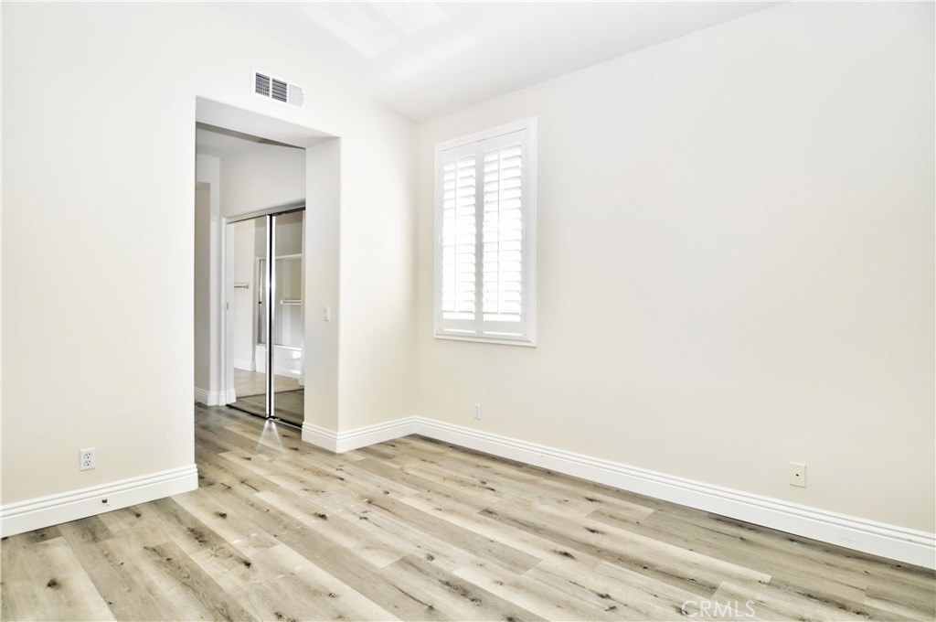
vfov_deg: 67.2
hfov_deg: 90.1
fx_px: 467
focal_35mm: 18
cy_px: 311
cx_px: 468
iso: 400
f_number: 6.3
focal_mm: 12
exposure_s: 1/60
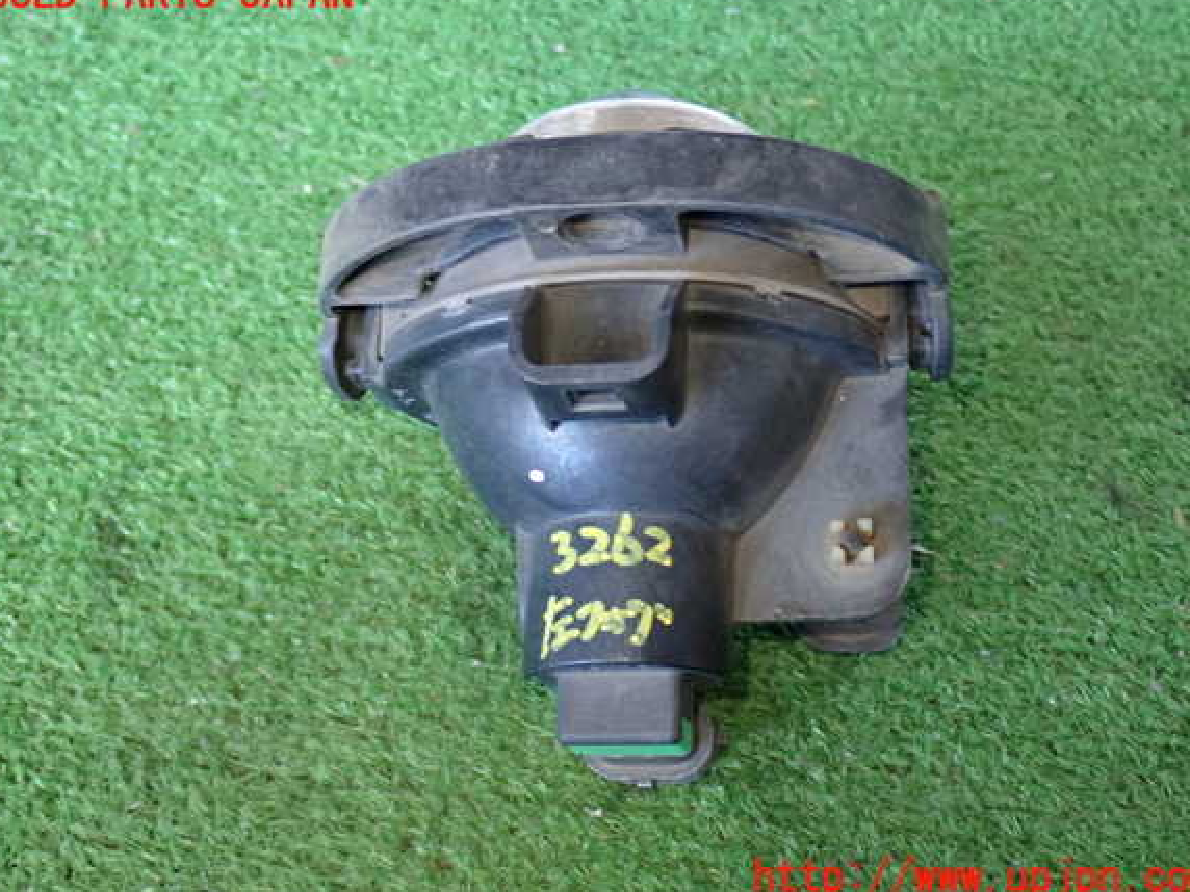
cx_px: 599
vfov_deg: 33.6
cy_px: 437
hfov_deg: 43.9
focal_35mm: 43
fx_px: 1478
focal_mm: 7.31
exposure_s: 1/40
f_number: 2.8
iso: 400
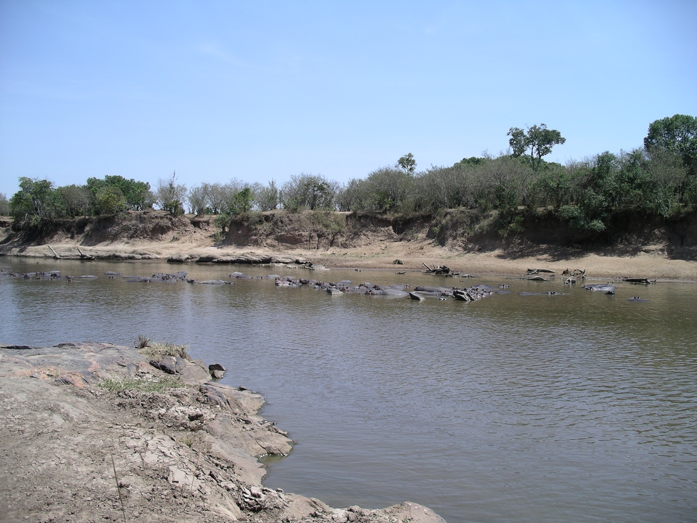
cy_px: 262
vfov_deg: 38.7
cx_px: 348
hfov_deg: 50.1
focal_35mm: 37
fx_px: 745
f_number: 2.8
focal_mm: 7.8
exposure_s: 1/1250
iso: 64
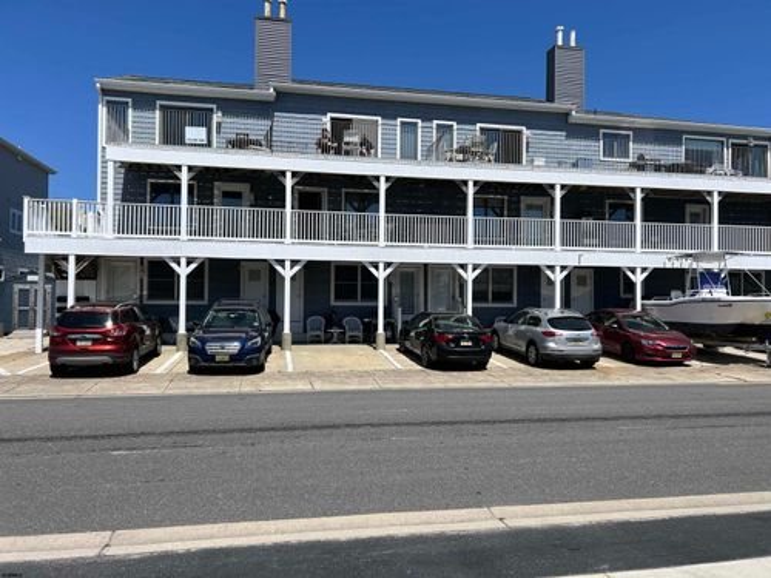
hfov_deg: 67.3
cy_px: 289
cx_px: 386
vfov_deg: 53.1
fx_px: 579
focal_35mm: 26
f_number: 1.5
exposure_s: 1/7463
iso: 50
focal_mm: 5.7
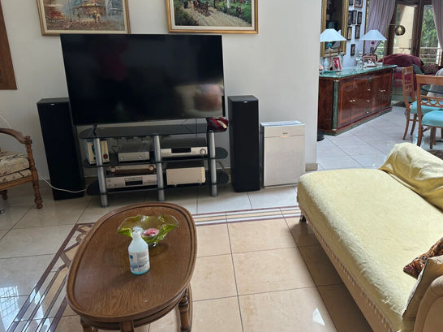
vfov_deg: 45.4
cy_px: 161
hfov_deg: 57.7
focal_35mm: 31
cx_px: 274
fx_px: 397
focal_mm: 6.86
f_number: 1.78
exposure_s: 1/100
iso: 100
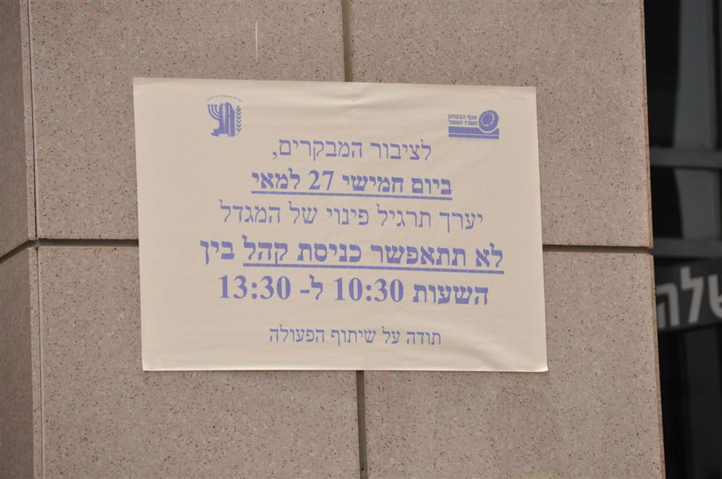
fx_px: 6009
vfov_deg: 4.6
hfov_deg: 6.9
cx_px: 361
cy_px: 240
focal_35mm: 300
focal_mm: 200
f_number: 7.1
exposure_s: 1/800
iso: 200
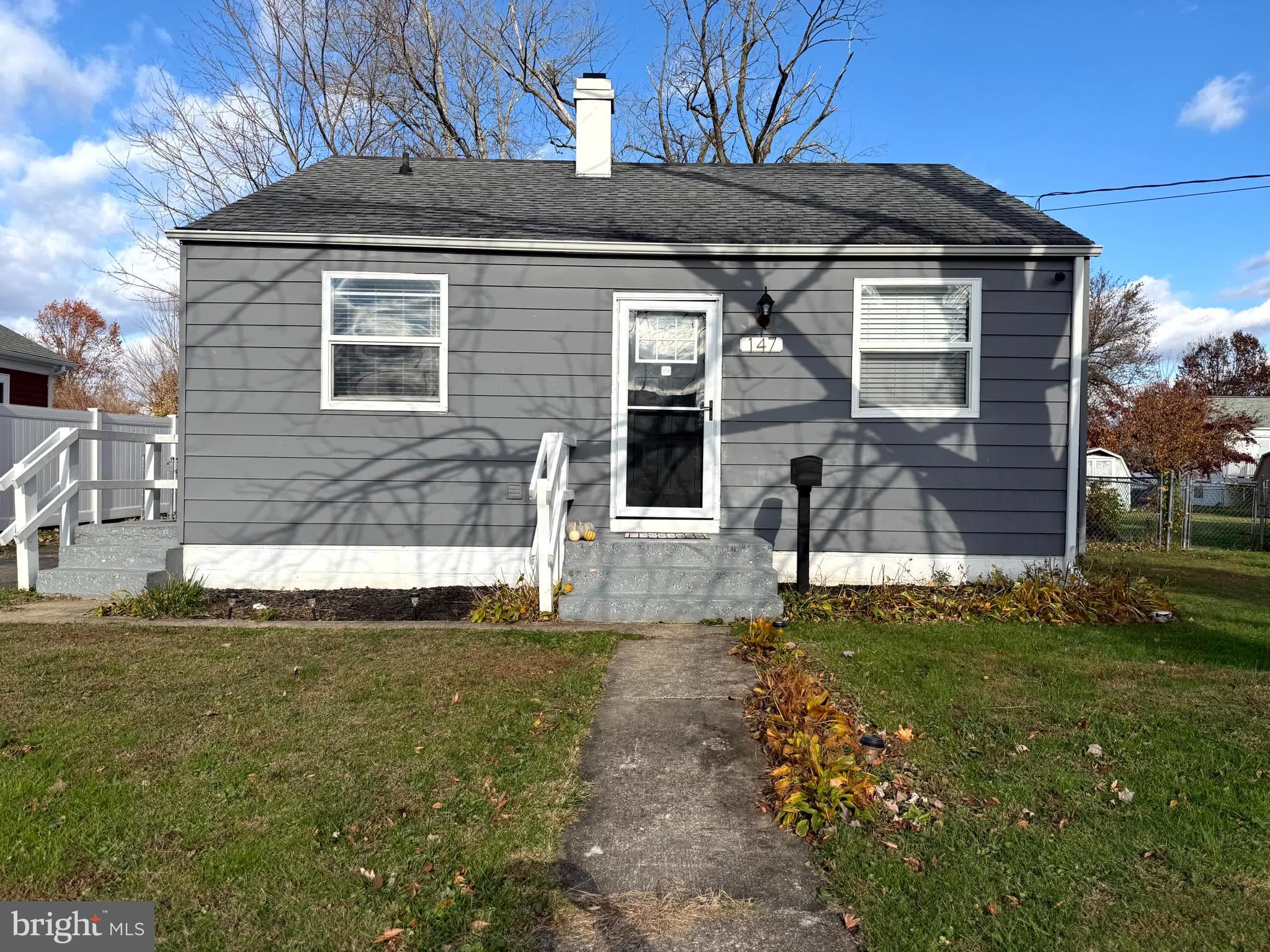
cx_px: 635
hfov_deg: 71.6
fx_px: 880
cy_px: 476
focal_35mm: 24
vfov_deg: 56.8
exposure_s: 1/3145
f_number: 1.78
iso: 80
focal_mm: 6.76
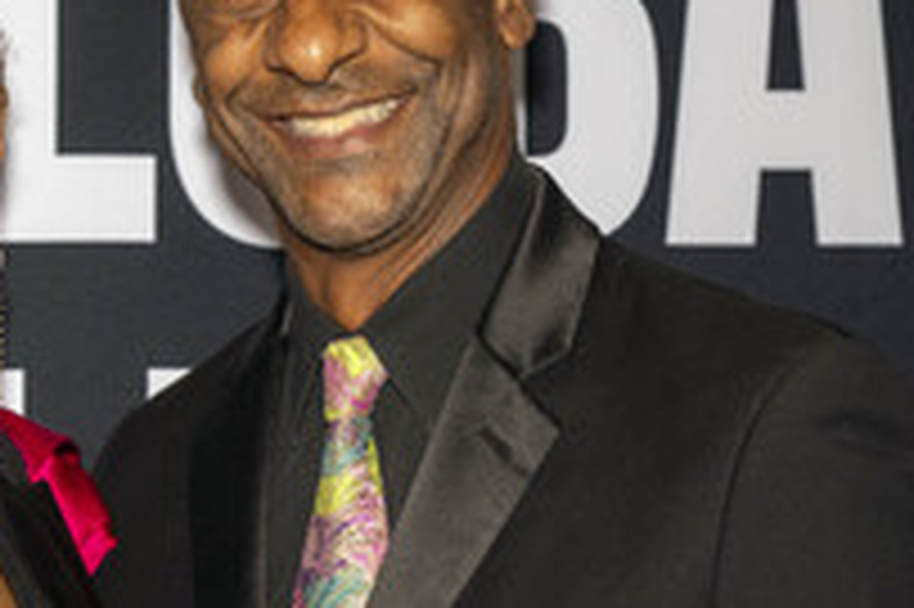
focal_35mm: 133
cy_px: 221
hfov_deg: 15.3
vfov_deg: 10.3
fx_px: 3374
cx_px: 164
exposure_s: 1/200
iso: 800
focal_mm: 60
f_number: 5.6
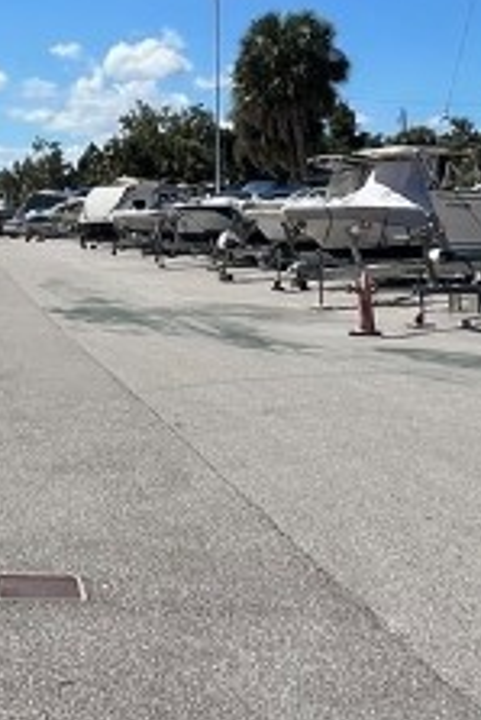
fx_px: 1241
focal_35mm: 62
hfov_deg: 21.3
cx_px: 13
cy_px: 184
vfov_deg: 31.8
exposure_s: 1/2597
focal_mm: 1.57
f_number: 1.8
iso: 32
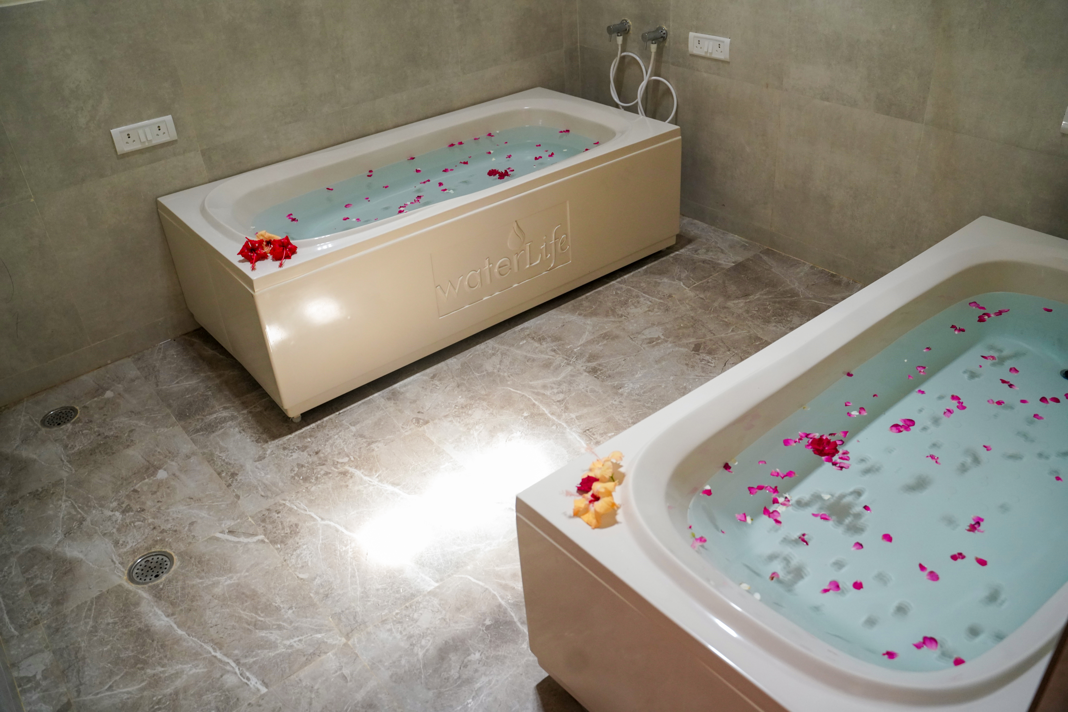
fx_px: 831
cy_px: 356
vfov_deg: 46.4
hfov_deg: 65.5
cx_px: 534
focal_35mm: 28
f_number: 4
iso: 2000
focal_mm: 28
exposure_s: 1/125
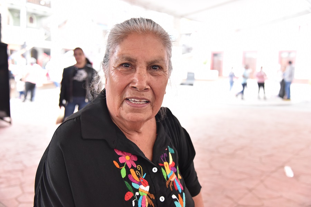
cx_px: 156
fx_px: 294
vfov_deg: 38.9
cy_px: 104
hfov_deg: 55.8
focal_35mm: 34
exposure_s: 1/250
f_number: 4
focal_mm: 34
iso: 3600
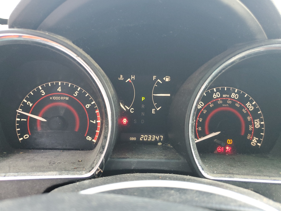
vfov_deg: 53.1
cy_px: 106
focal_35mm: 26
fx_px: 211
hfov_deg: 67.3
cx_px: 140
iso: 160
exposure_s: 1/60.2
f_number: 1.5
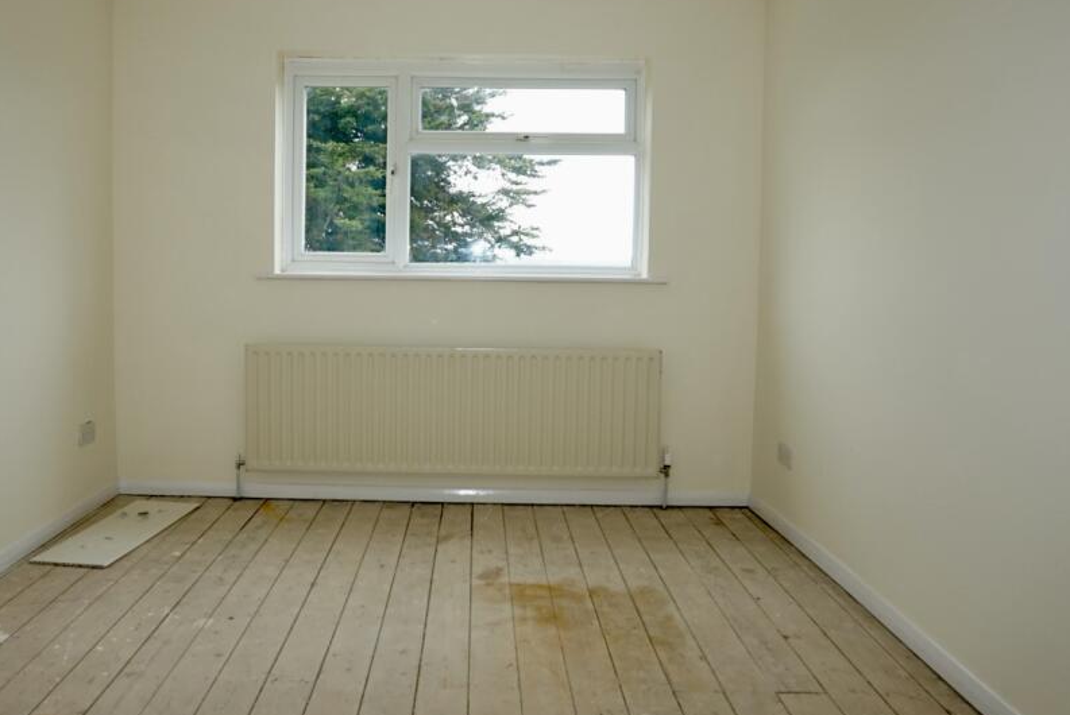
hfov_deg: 59.9
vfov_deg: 42.2
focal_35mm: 31
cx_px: 451
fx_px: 922
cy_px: 290
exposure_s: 1/125
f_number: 5
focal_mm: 16
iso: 400
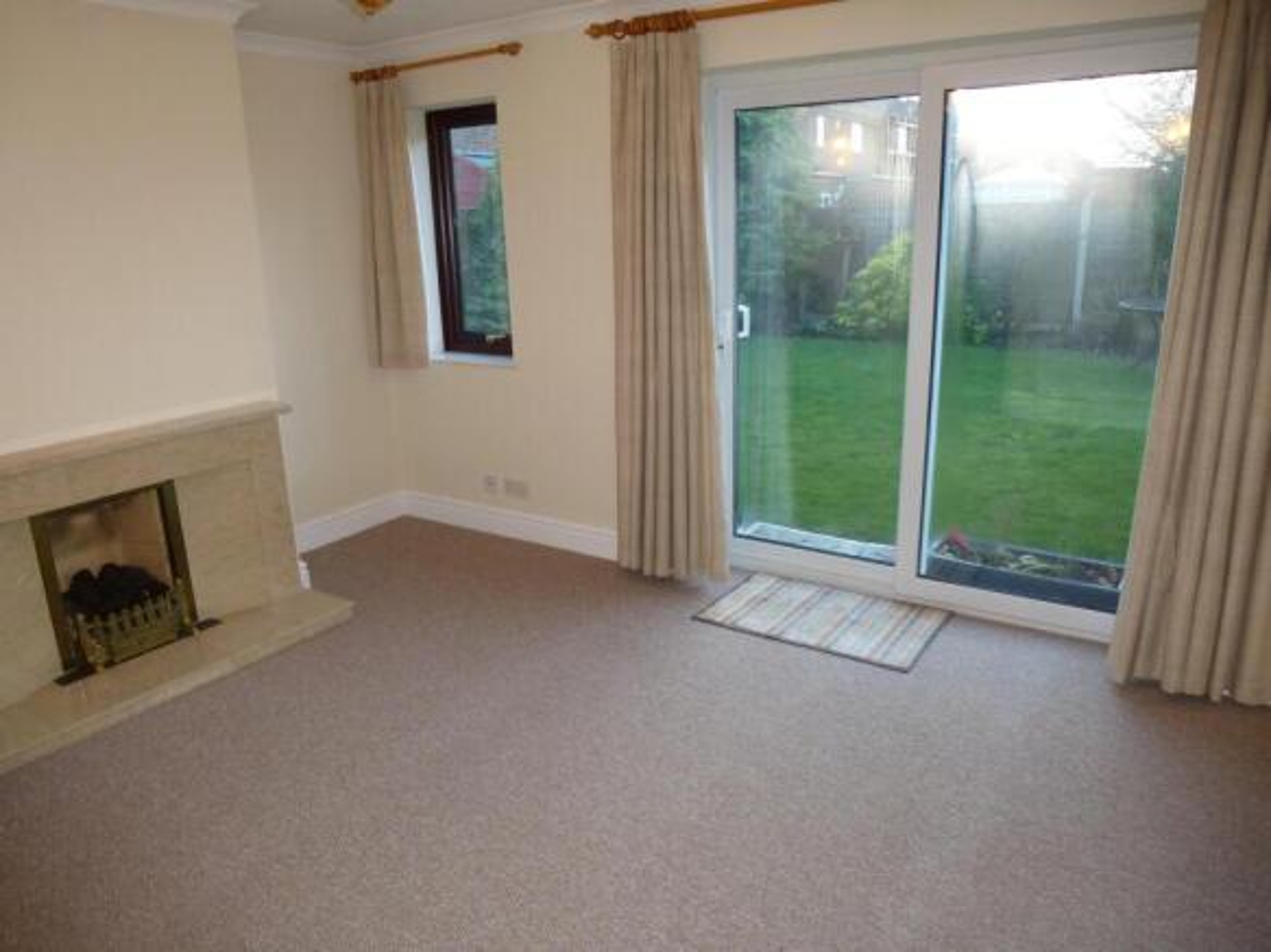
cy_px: 476
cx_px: 636
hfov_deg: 71.6
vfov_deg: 56.8
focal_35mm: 24
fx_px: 881
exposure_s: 1/60
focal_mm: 4.3
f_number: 3.3
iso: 320
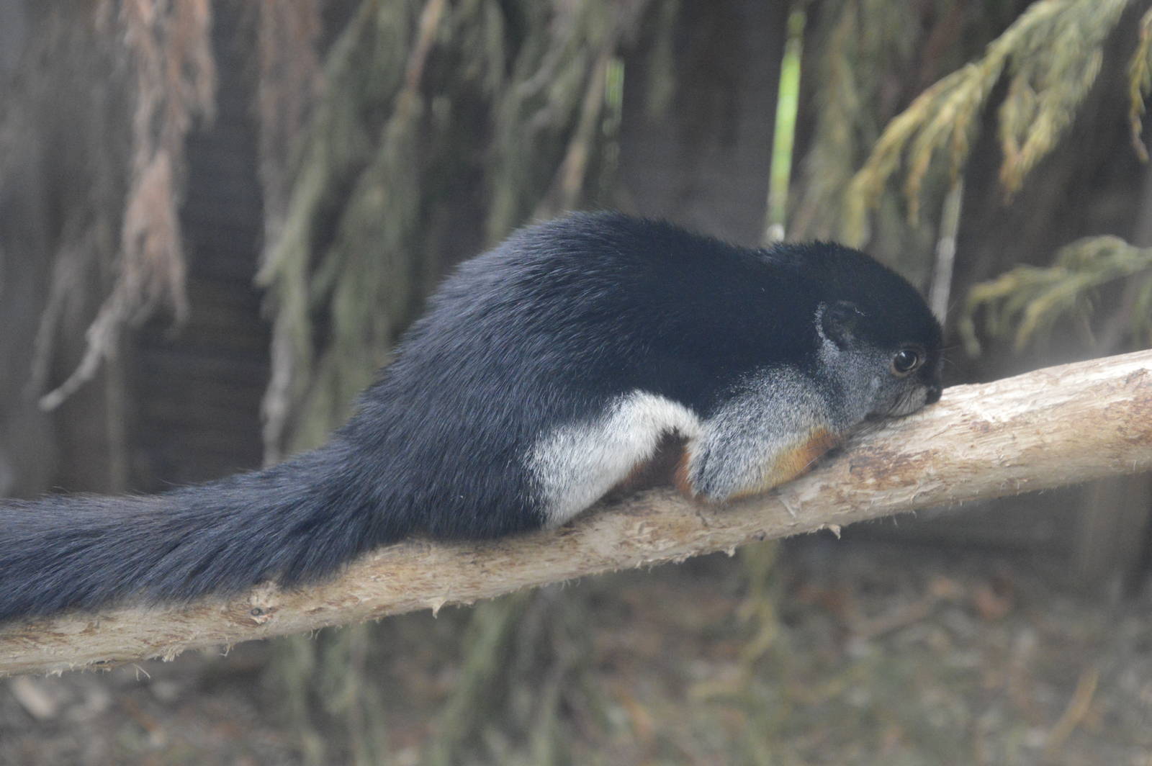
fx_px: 2398
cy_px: 383
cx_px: 576
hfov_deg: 27.0
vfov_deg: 18.2
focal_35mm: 75
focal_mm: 50
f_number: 4.8
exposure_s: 1/400
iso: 3200
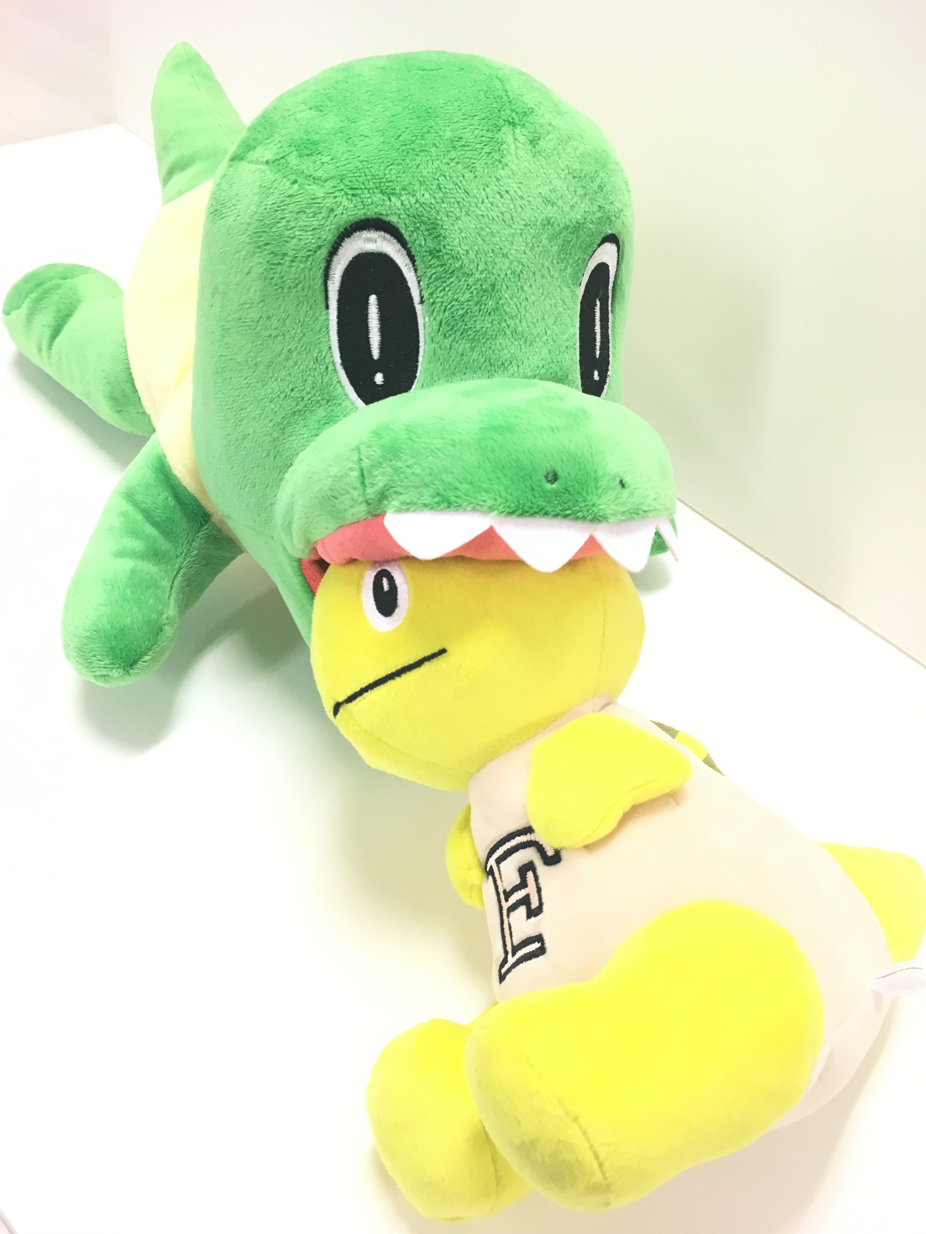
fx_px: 1034
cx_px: 463
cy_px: 617
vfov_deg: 61.7
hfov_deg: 48.2
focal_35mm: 29
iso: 50
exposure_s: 1/30
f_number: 2.2
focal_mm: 4.15
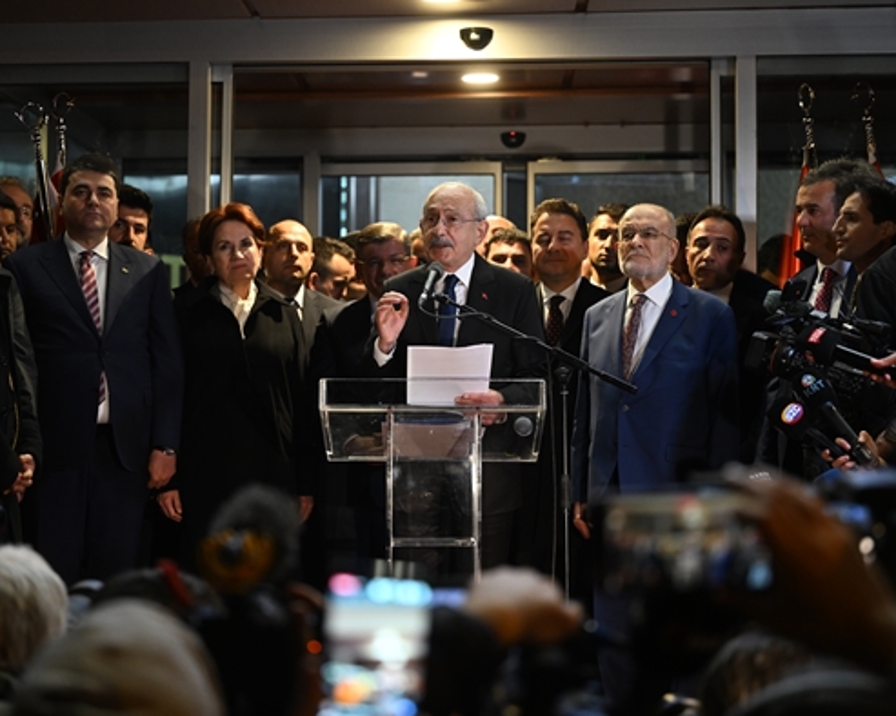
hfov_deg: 23.9
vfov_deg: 19.2
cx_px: 436
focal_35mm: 80
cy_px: 358
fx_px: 2121
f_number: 2.8
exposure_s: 1/160
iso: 2000
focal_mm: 70
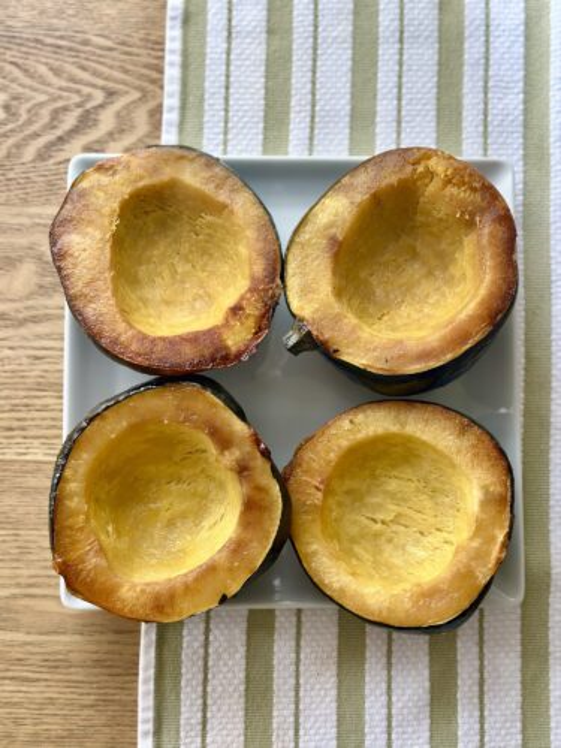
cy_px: 374
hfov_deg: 30.3
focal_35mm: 48
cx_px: 280
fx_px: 1037
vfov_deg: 39.7
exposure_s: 1/172
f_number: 1.78
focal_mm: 6.86
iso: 125
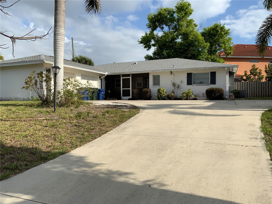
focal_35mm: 29
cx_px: 136
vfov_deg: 48.2
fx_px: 228
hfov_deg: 61.7
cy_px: 102
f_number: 1.8
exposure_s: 1/2667
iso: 16
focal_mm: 3
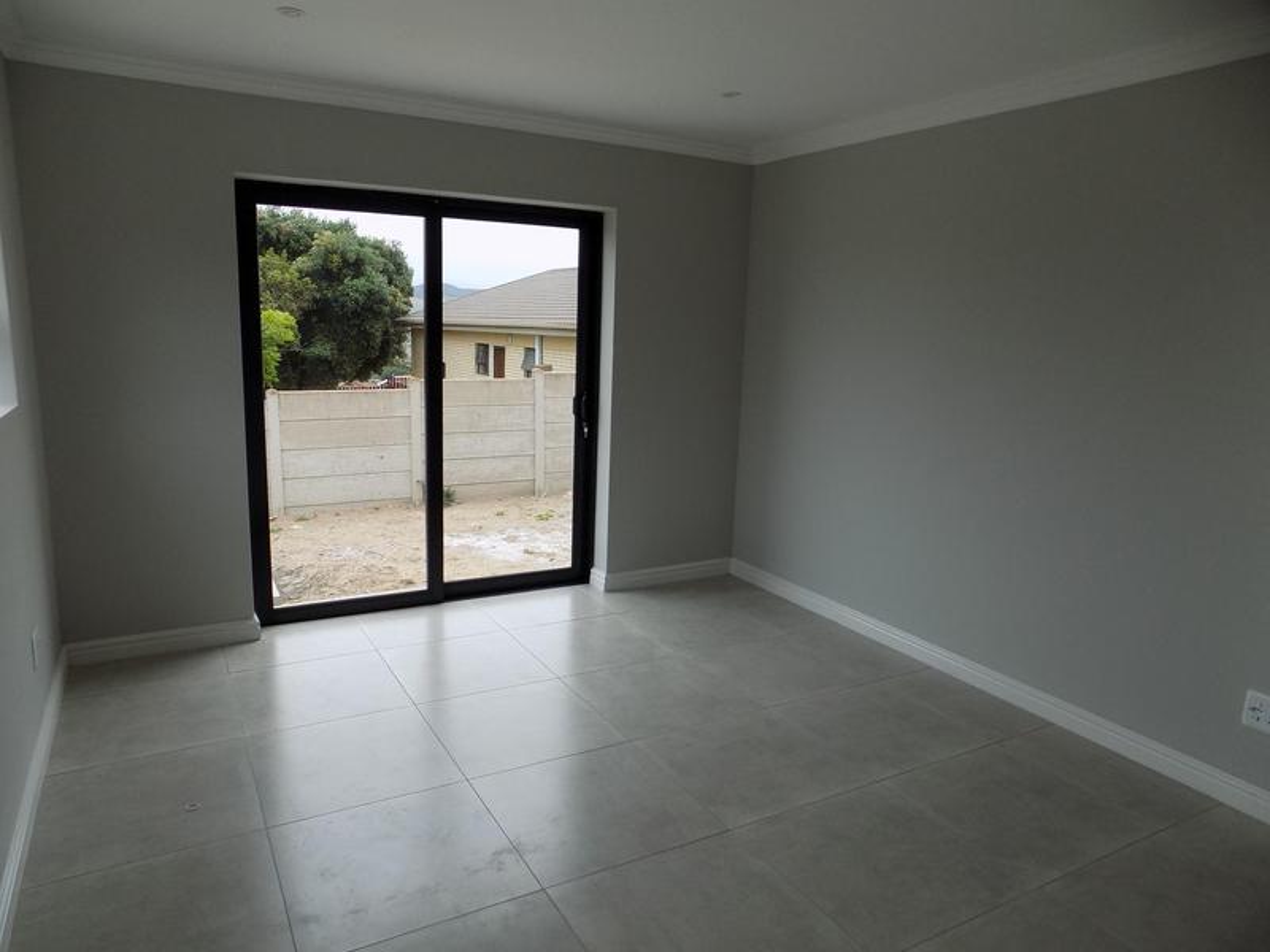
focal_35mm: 23
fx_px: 844
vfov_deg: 58.9
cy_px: 476
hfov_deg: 73.9
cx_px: 635
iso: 80
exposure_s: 1/320
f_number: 3.1
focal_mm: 4
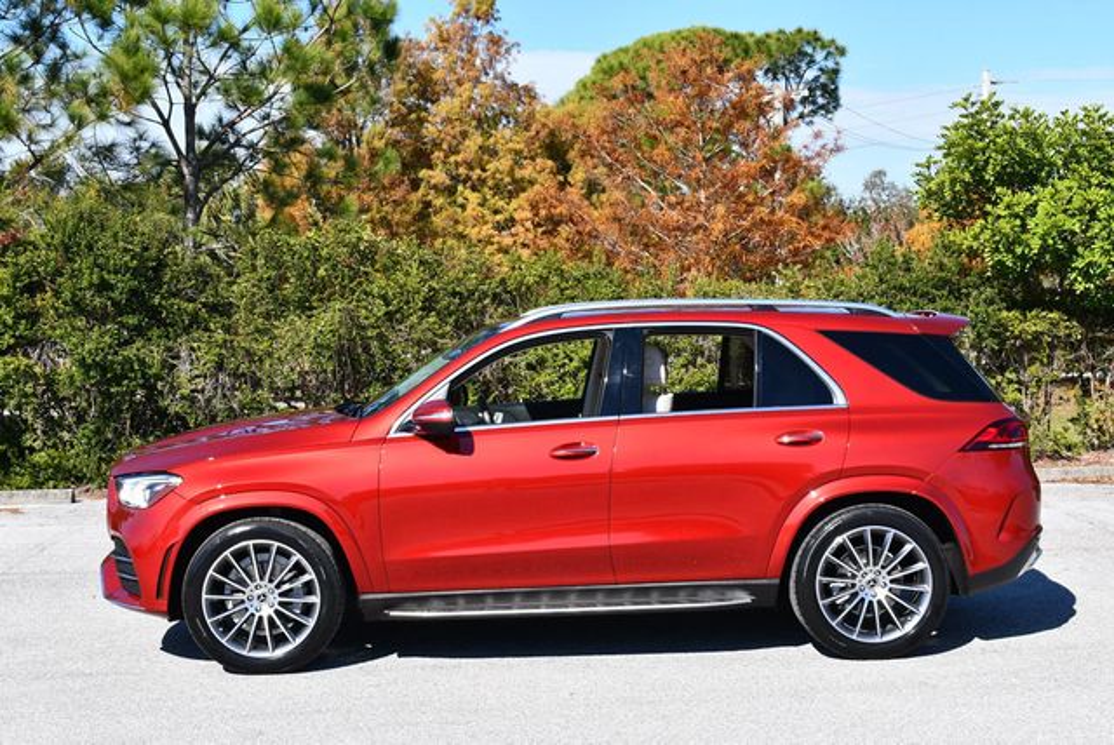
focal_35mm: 60
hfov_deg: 33.4
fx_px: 1858
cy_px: 372
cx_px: 557
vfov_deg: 22.7
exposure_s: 1/250
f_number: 8
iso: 110
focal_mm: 30
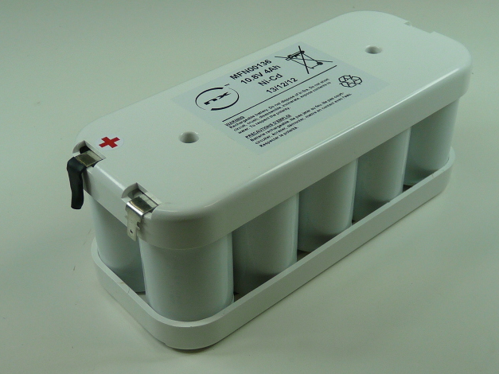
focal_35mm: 49
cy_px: 185
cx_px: 252
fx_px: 706
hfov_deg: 38.9
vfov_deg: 29.7
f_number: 2.8
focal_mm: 4.8
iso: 100
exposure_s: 1/100
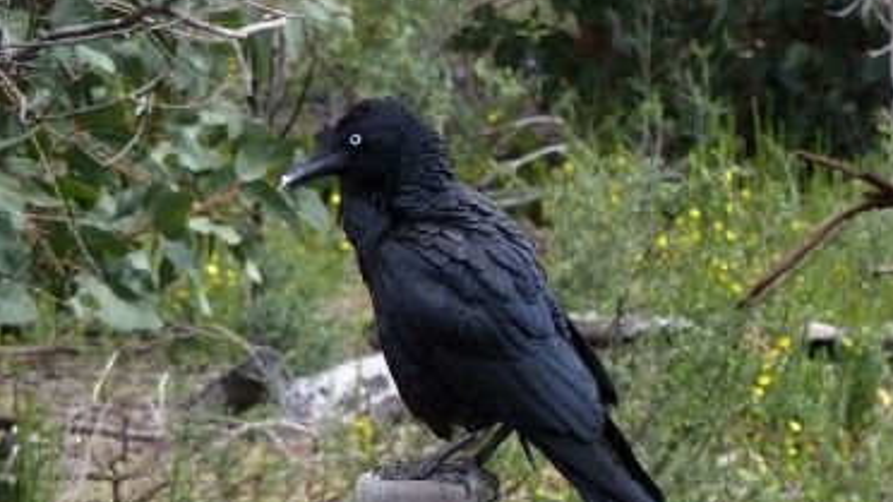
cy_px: 318
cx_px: 448
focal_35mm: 329
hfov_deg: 6.6
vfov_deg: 3.7
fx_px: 7788
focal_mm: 49.2
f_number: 4.9
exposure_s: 1/250
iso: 400
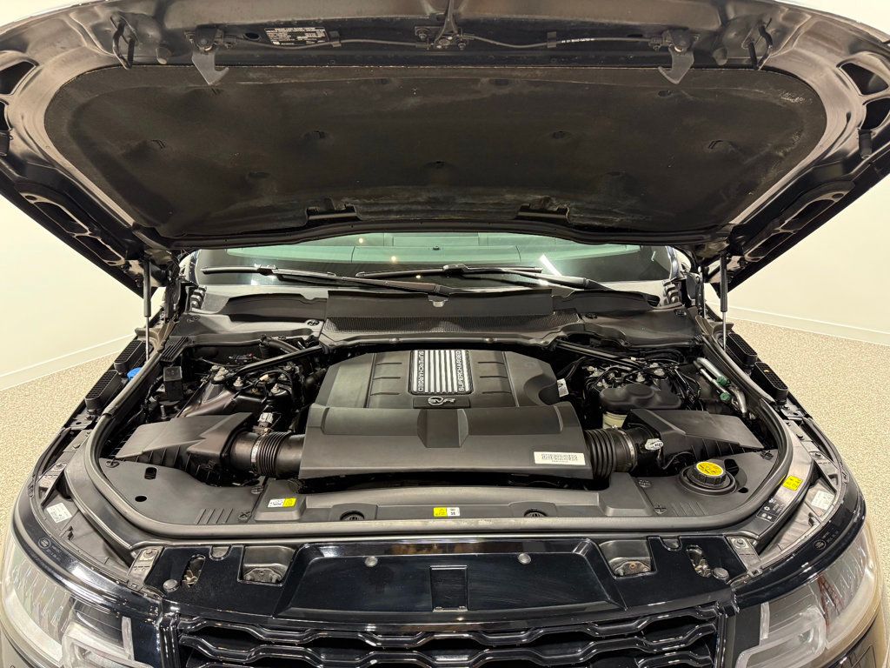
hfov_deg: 71.6
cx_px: 445
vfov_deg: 56.8
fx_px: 617
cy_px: 334
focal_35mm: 24
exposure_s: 1/120
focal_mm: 6.76
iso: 400
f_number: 1.78
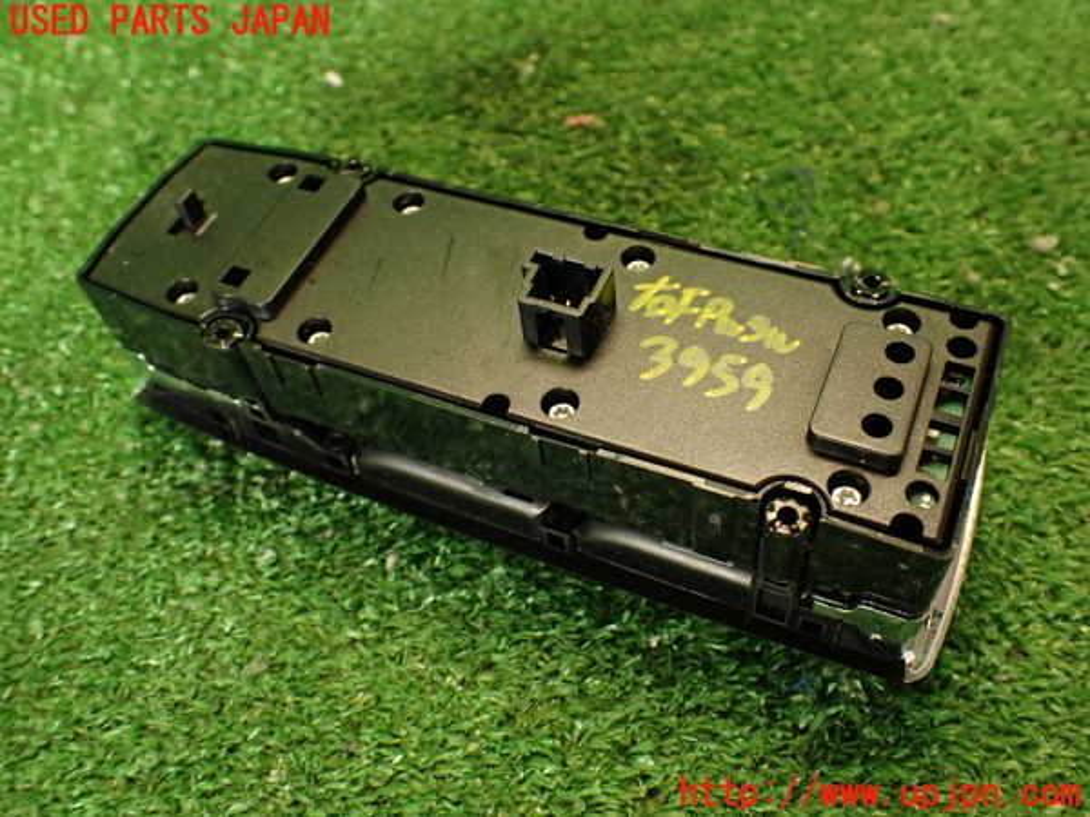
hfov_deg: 56.8
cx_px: 545
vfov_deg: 44.2
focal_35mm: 32
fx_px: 1008
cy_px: 408
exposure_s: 1/30
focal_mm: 5.79
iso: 320
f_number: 2.4
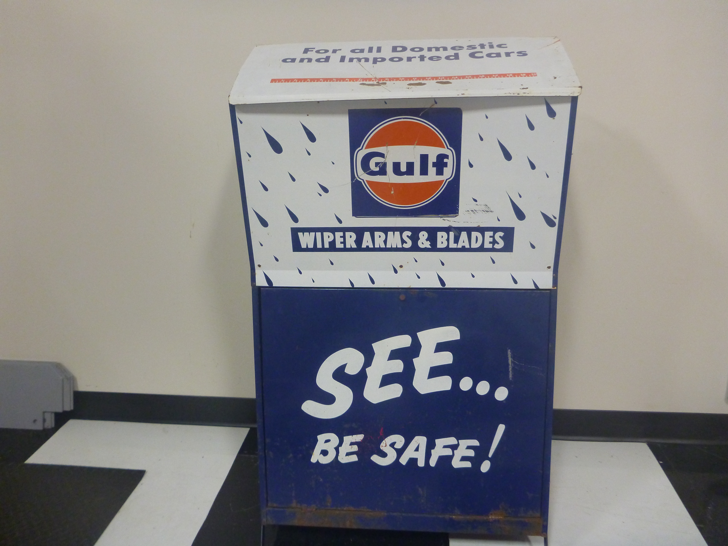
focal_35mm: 28
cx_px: 364
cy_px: 273
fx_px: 589
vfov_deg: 49.7
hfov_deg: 63.4
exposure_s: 1/30
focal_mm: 4.9
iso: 400
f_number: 3.3
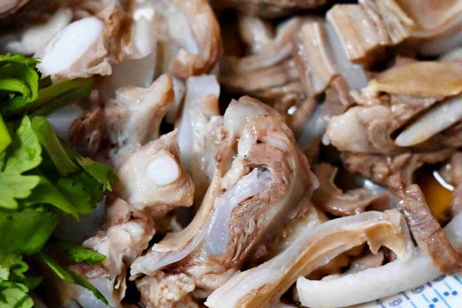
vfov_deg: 8.0
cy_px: 128
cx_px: 231
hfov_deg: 12.0
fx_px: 2195
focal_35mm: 171
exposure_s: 1/200
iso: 2800
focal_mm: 50
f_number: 3.2
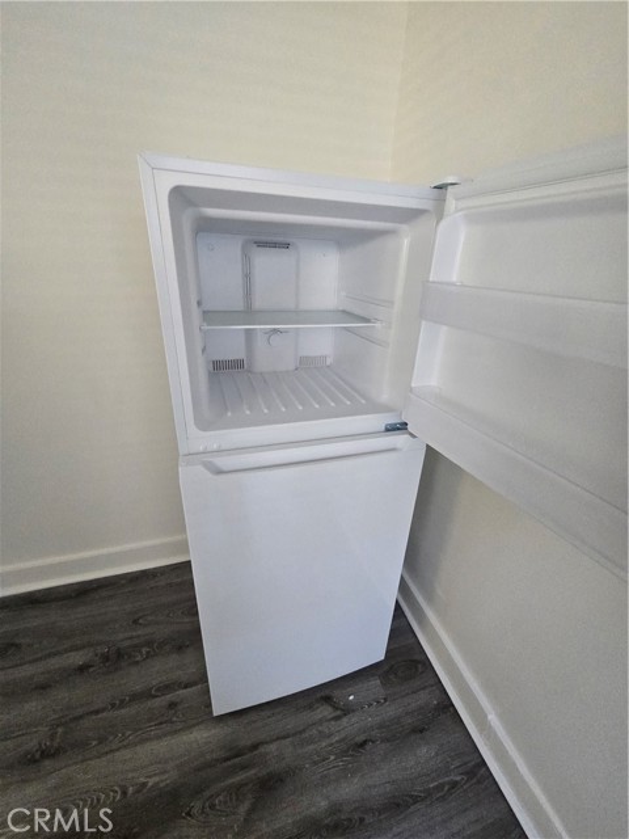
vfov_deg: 106.2
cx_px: 314
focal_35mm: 13
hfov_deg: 89.9
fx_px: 315
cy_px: 420
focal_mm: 2.2
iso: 500
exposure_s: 1/60
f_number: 2.2
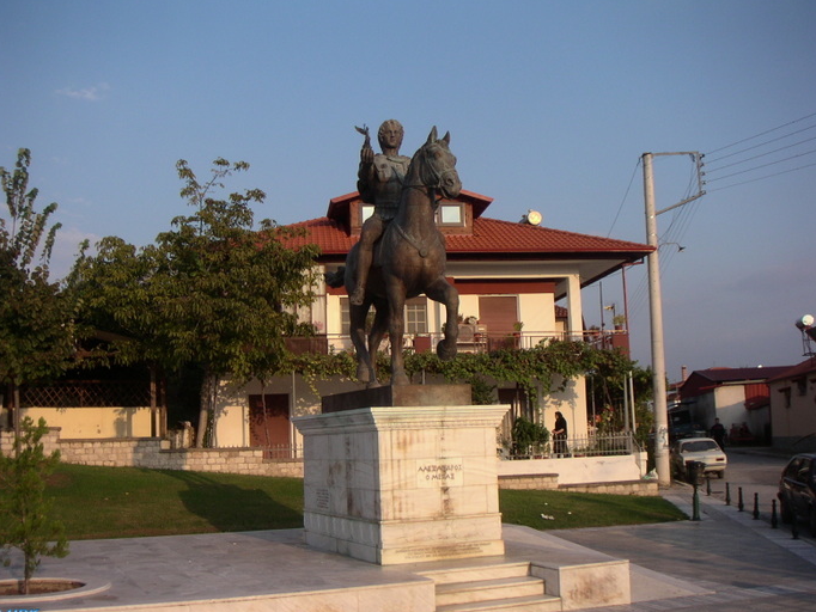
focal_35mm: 39
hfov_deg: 47.8
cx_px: 404
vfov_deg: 36.8
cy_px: 308
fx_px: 920
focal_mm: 6
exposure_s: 1/750
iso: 50
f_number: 2.8
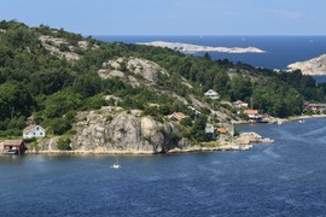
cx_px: 159
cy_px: 80
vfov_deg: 5.3
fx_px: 2327
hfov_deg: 8.0
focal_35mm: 257
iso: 200
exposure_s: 1/400
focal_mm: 165
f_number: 11
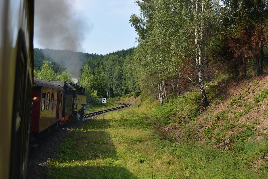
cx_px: 134
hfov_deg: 43.6
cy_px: 90
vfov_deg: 29.9
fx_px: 335
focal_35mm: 45
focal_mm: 30
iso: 200
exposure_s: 1/640
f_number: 5.6
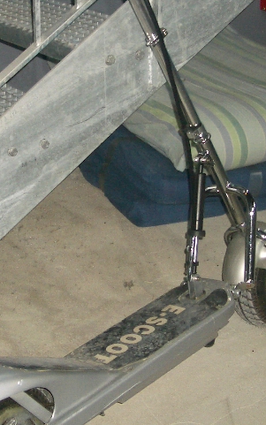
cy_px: 167
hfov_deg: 16.4
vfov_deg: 26.1
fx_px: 915
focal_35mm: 79
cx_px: 41
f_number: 2.6
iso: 100
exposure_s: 1/60
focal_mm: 5.8
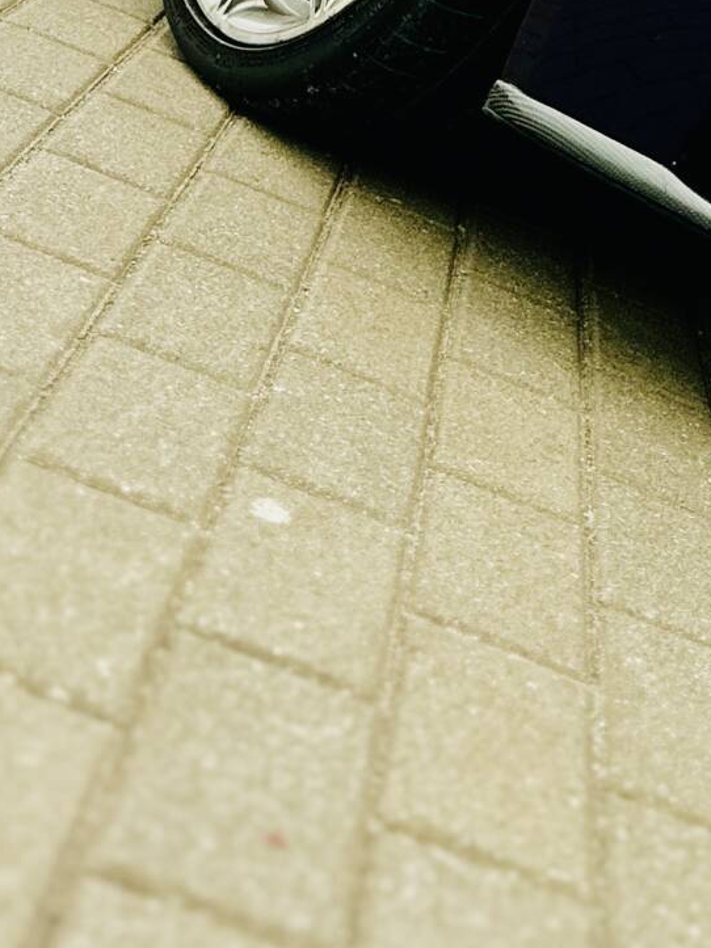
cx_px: 857
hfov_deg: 16.6
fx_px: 2329
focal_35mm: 85
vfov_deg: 20.0
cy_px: -458
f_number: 1.78
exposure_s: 1/699
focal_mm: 6.86
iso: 80
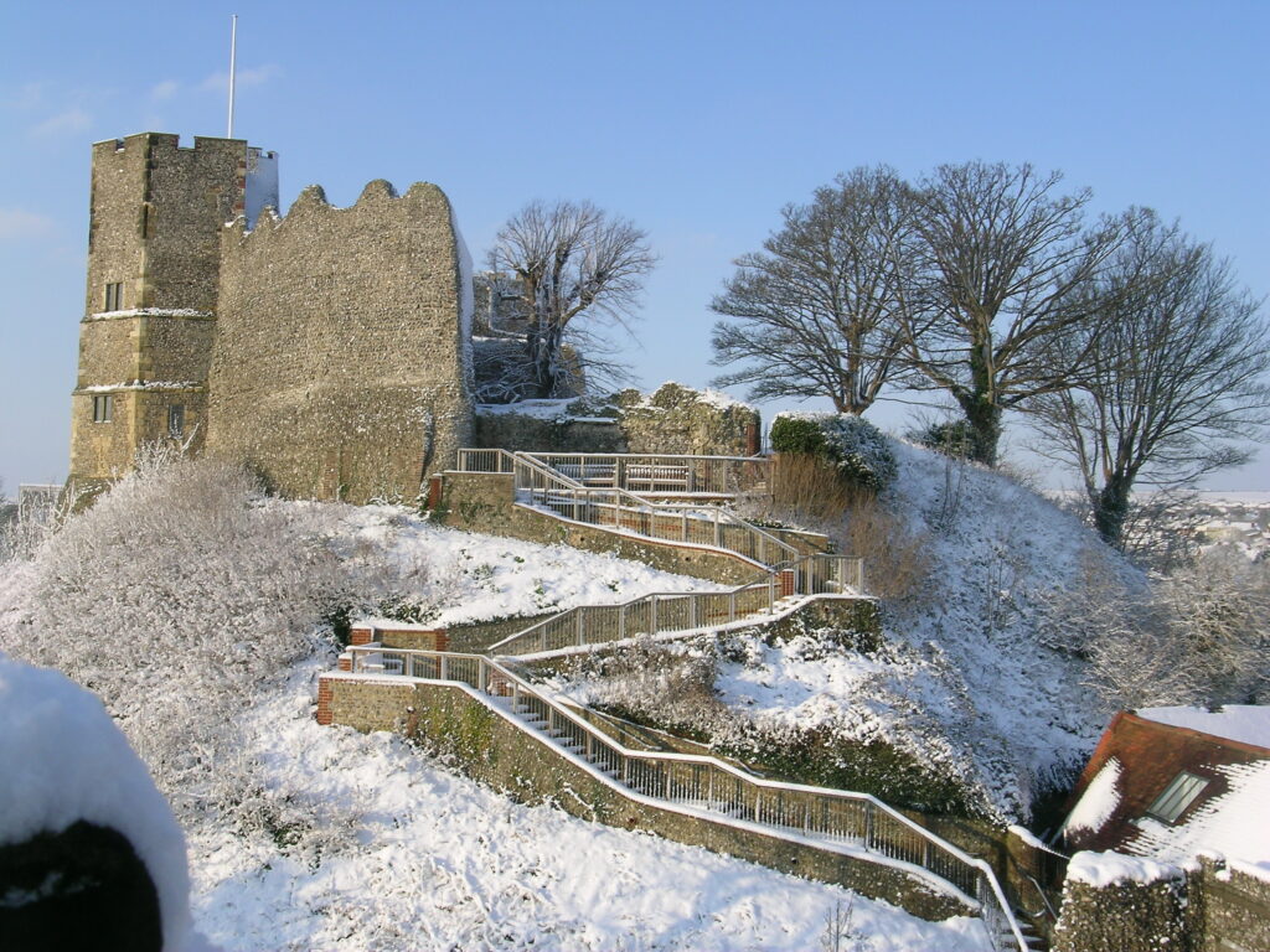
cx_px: 635
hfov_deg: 47.9
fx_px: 1431
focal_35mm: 39
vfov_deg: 36.8
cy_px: 476
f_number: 7
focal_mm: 8
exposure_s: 1/192
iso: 50
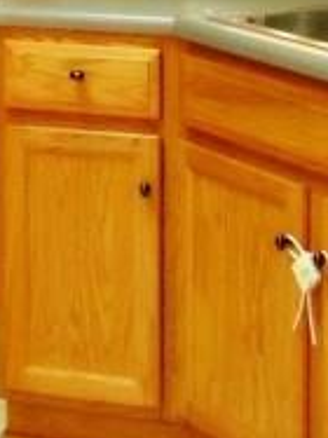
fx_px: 1733
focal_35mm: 137
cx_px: -45
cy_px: -274
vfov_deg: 13.4
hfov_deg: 10.7
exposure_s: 1/30
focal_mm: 4.5
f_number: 3
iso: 400
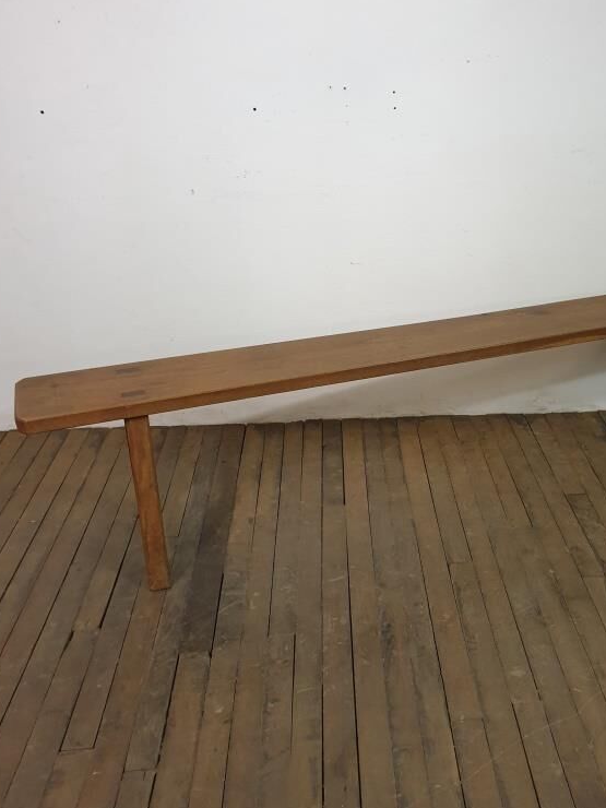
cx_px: 403
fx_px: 840
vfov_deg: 51.3
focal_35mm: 36
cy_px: 379
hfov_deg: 39.2
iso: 250
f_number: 2.4
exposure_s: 1/14
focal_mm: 4.3
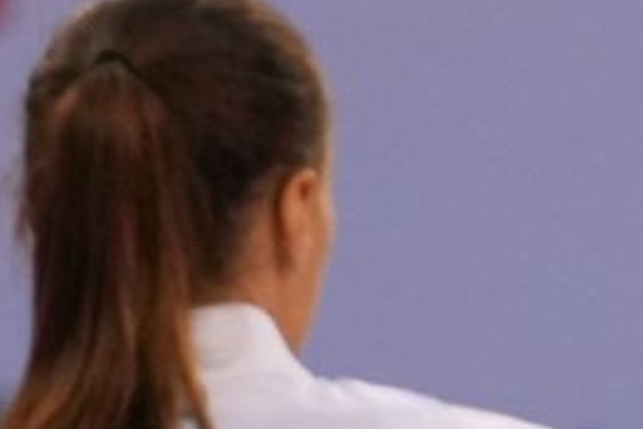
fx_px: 37005
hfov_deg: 1.0
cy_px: 799
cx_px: 1207
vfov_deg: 0.7
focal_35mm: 2072
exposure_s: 1/1000
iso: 2000
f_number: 2.8
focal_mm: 200
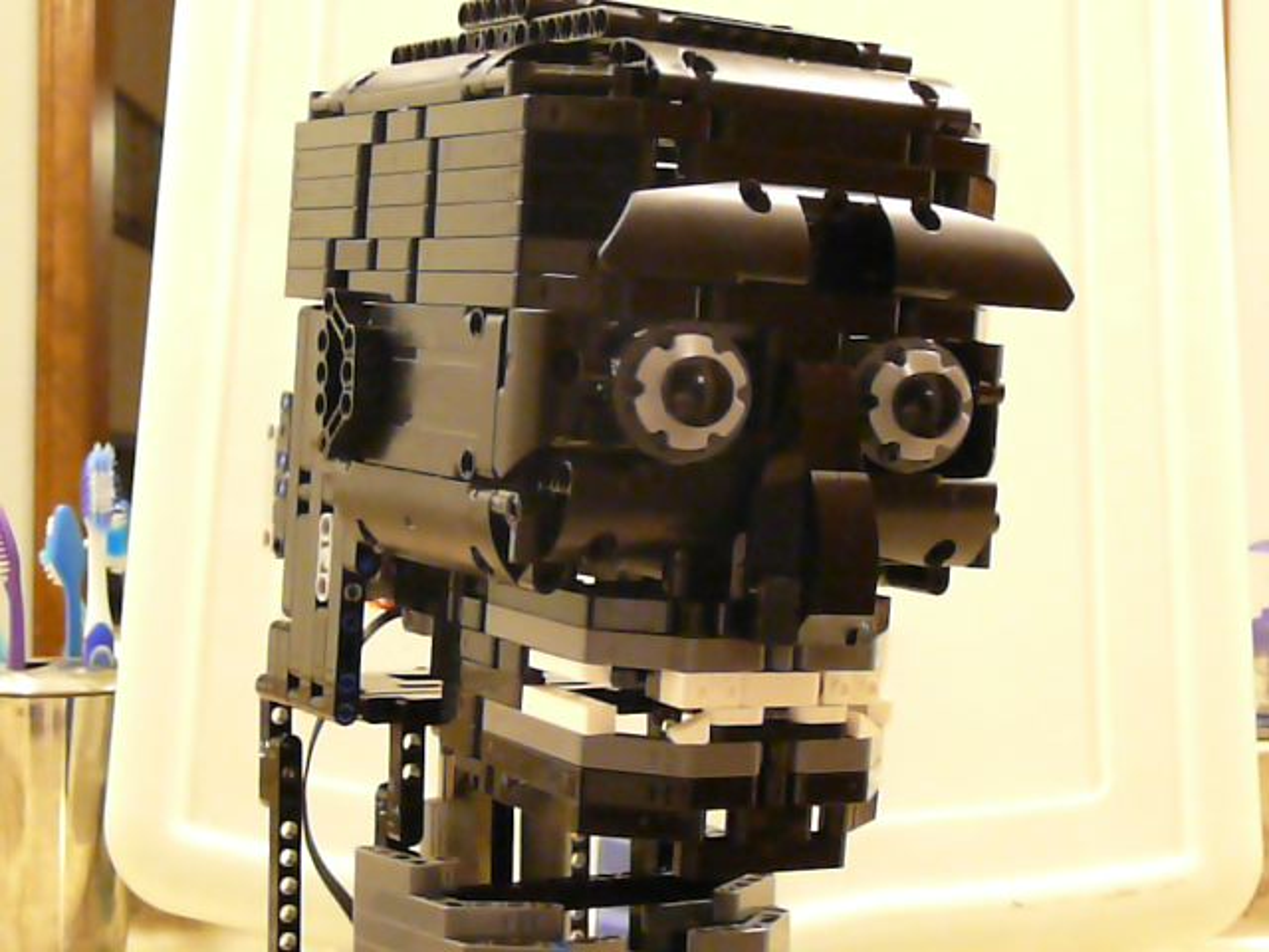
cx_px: 634
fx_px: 2383
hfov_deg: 29.8
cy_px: 476
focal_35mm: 65
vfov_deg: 22.6
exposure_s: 1/30
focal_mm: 9.7
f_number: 3.6
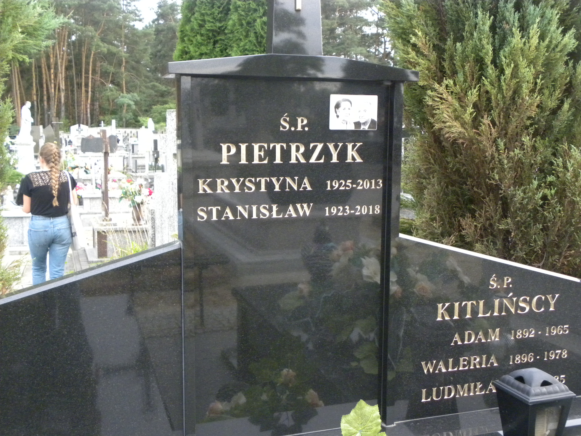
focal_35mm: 41
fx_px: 688
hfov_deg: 45.8
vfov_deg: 35.1
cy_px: 218
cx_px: 290
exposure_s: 1/75
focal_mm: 7.3
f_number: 3.2
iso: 400
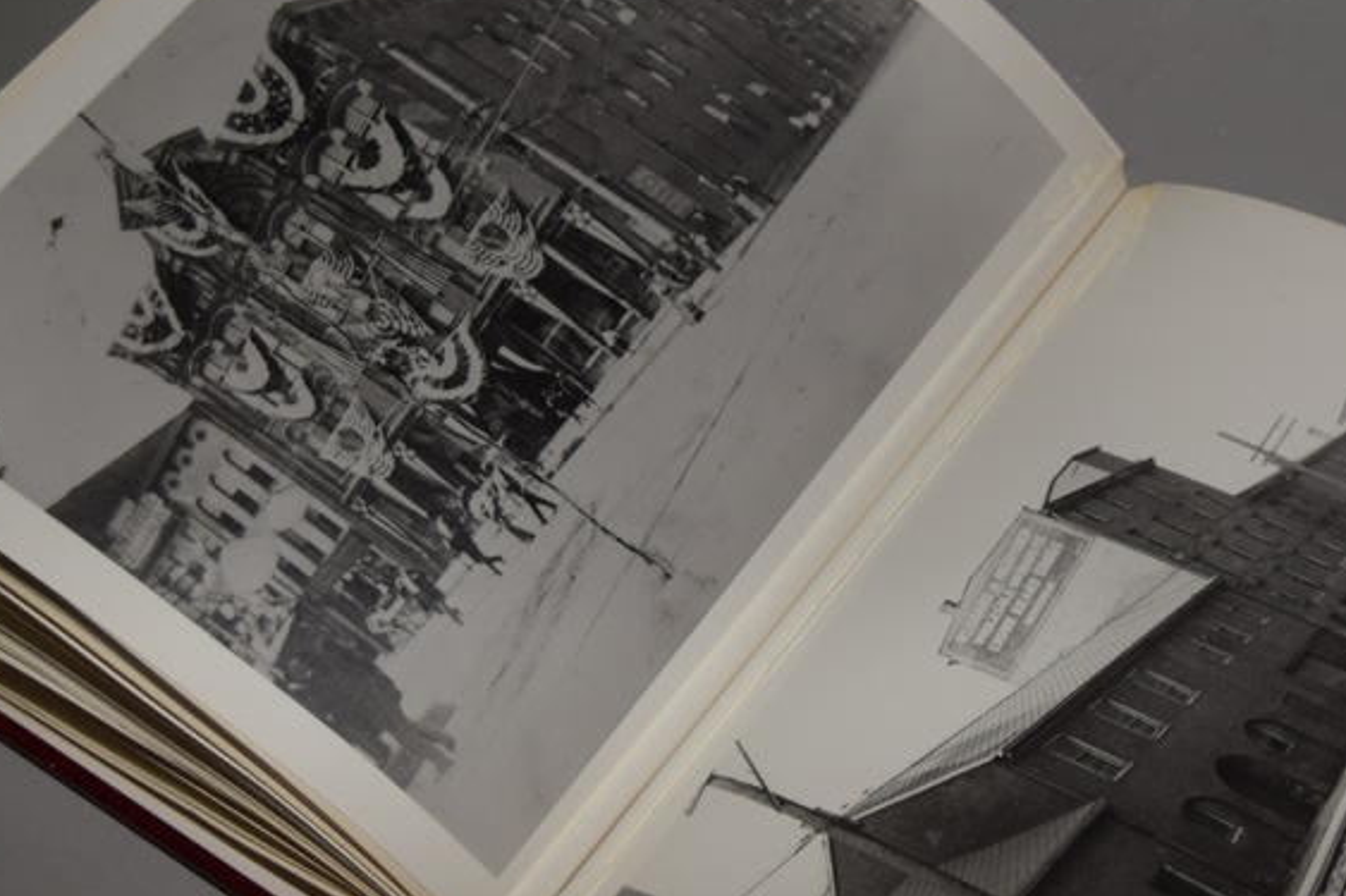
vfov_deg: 17.0
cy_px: 398
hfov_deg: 25.3
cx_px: 856
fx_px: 2990
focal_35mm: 80
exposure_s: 1/60
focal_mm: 30
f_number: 4.2
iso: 100
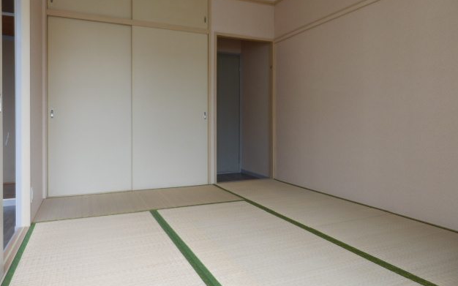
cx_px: 228
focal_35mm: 26
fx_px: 324
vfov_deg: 47.5
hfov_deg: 70.4
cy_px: 124
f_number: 3
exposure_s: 1/60
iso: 80
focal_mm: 4.2
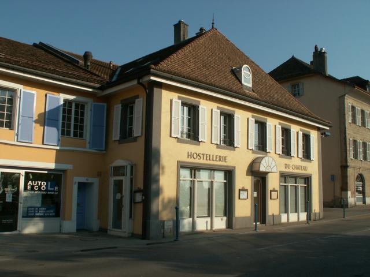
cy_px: 138
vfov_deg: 40.7
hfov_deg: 52.6
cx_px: 185
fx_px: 374
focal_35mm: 35
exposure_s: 1/250
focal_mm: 5.86
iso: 50
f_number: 7.1
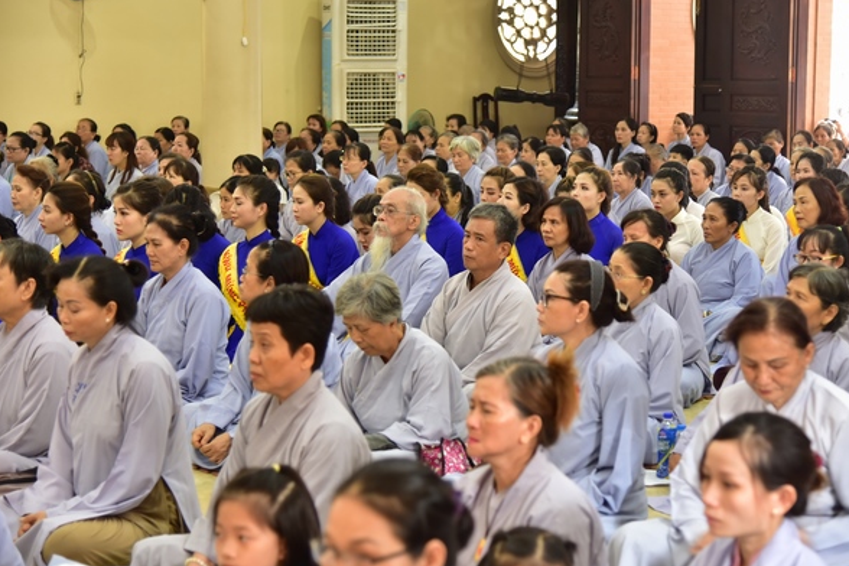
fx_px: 1721
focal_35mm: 73
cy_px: 284
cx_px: 456
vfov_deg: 18.7
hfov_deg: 27.7
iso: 640
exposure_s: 1/25
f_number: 4
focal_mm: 66
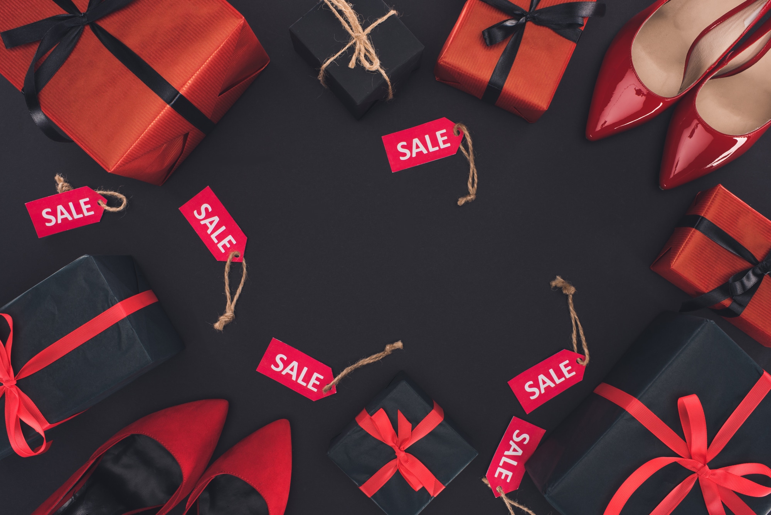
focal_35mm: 35
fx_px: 750
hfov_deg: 54.4
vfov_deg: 37.9
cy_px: 258
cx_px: 386
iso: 200
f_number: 11
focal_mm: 35
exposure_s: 1/200
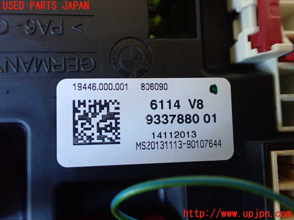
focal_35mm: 30
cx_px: 147
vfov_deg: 46.8
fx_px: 255
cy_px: 110
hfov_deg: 60.0
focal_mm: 5.4
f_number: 2.3
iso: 800
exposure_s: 1/100
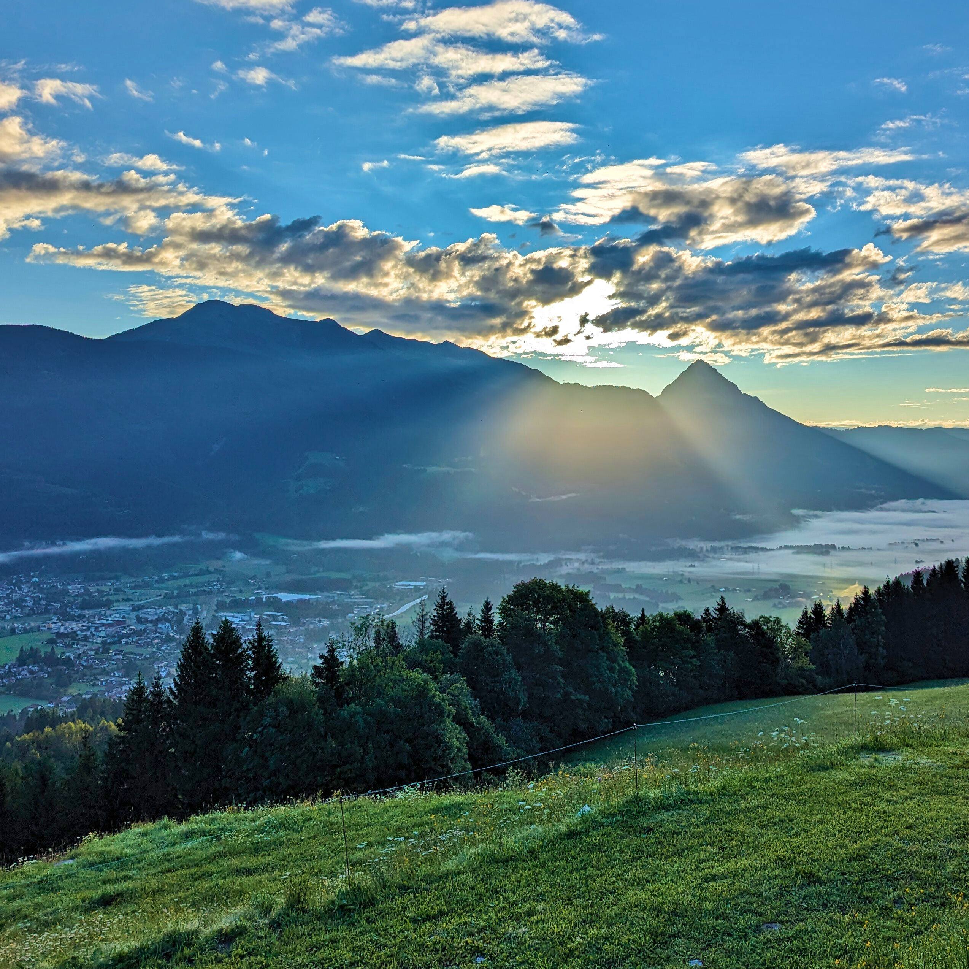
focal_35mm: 34
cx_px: 520
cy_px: 416
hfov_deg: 48.4
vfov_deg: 48.3
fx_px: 1077
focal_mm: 6.81
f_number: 1.85
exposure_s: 1/5376
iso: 48
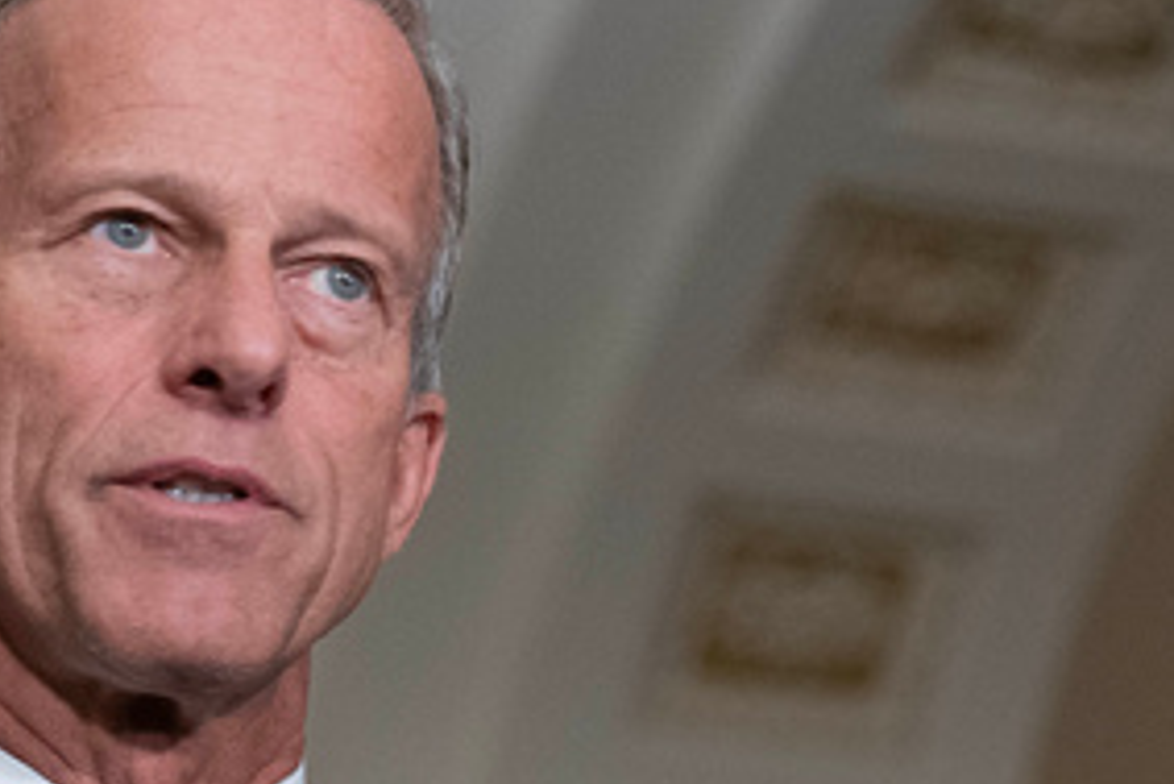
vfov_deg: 7.2
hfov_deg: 10.9
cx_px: 265
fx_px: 6134
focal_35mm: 188
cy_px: 1139
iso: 2500
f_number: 2.8
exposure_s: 1/200
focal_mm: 52
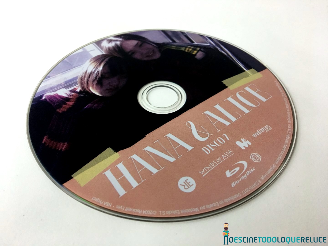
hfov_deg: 61.7
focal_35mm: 29
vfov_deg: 48.2
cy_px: 123
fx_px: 275
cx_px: 164
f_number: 2.2
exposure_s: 1/17
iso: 64
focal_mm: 4.15
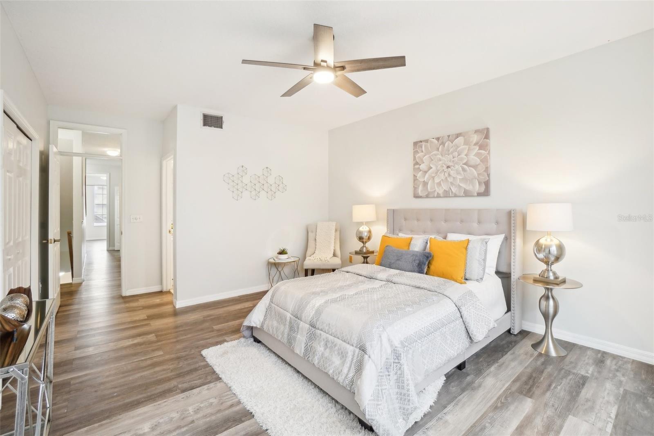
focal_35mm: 15
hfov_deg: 100.4
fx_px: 272
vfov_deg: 77.3
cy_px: 218
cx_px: 327
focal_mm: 10
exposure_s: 1/10
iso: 400
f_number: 8
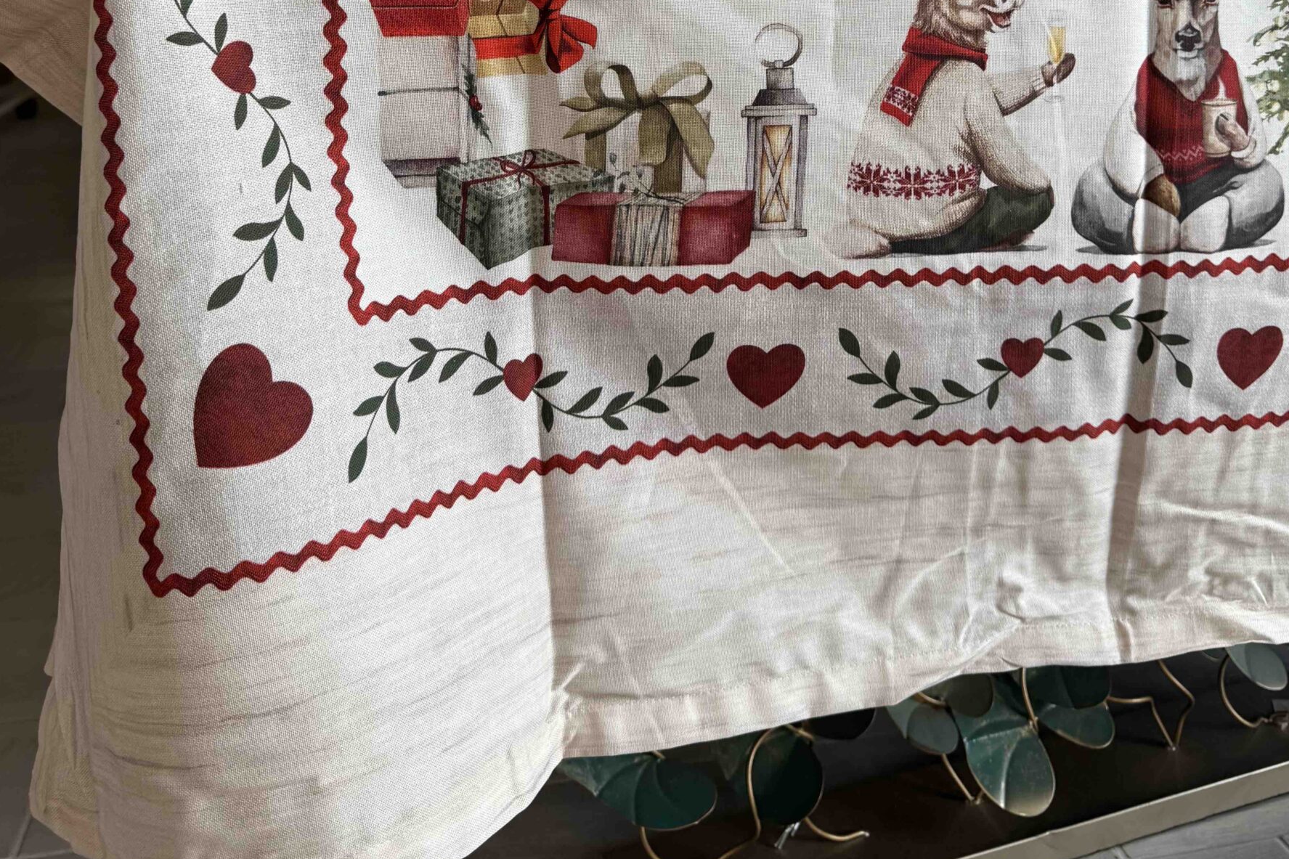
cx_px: 662
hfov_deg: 53.1
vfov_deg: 34.1
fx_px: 1289
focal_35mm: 36
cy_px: 29
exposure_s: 1/122
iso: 50
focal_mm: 6.76
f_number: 1.78
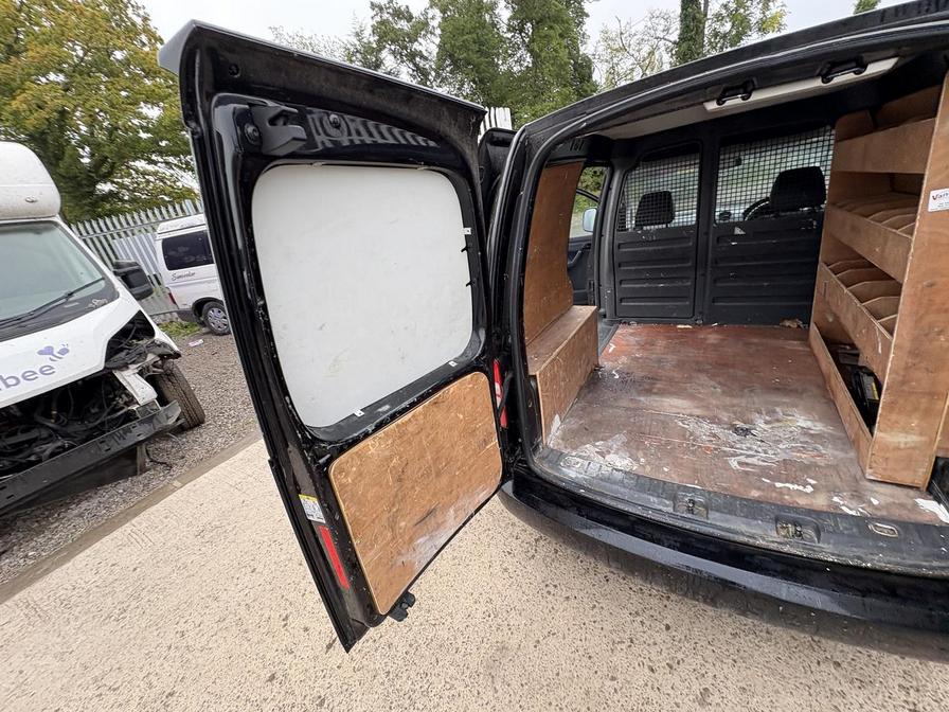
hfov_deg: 102.1
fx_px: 384
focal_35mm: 14
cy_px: 356
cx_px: 474
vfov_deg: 85.7
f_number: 2.2
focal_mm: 2.22
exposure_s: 1/99
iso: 50
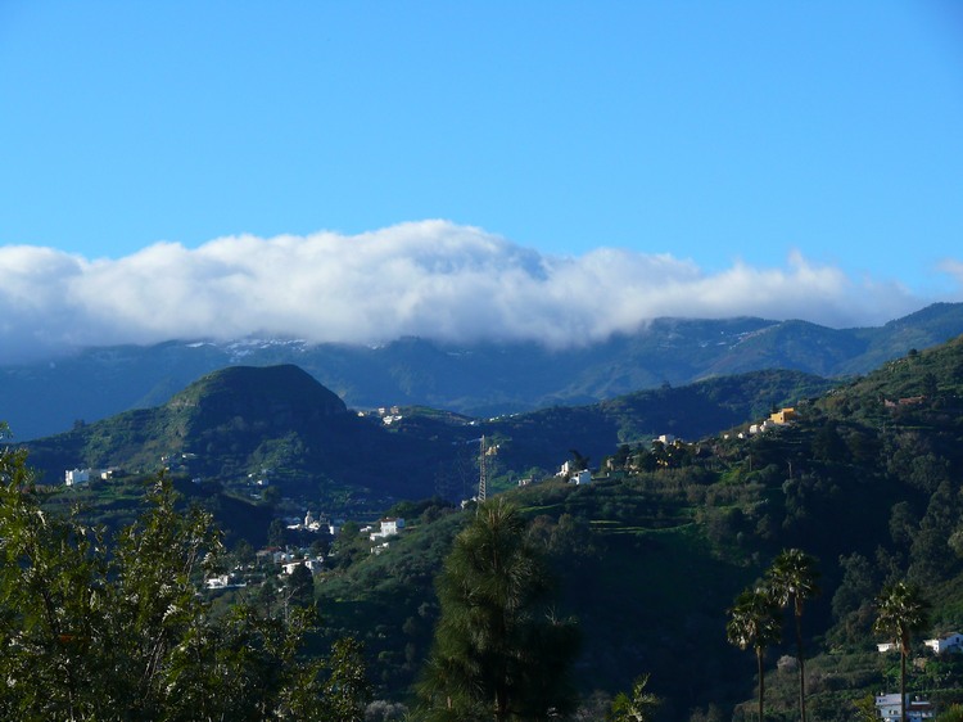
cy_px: 361
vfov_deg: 11.6
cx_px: 482
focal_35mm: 128
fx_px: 3560
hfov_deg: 15.4
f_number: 5
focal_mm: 27.1
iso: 100
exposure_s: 1/200
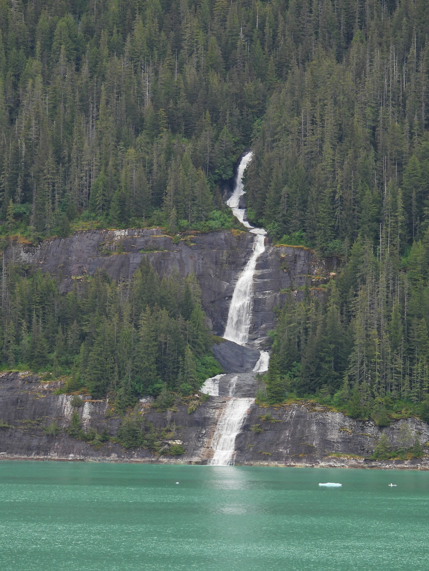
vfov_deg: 10.7
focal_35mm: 185
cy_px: 286
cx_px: 214
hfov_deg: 8.0
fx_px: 3057
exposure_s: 1/160
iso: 100
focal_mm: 33
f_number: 4.5
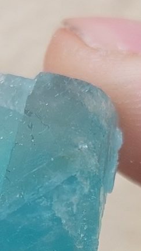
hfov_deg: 16.0
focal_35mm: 73
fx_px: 485
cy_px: 281
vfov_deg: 26.5
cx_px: -18
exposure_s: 1/115
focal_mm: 5.23
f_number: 1.8
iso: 40
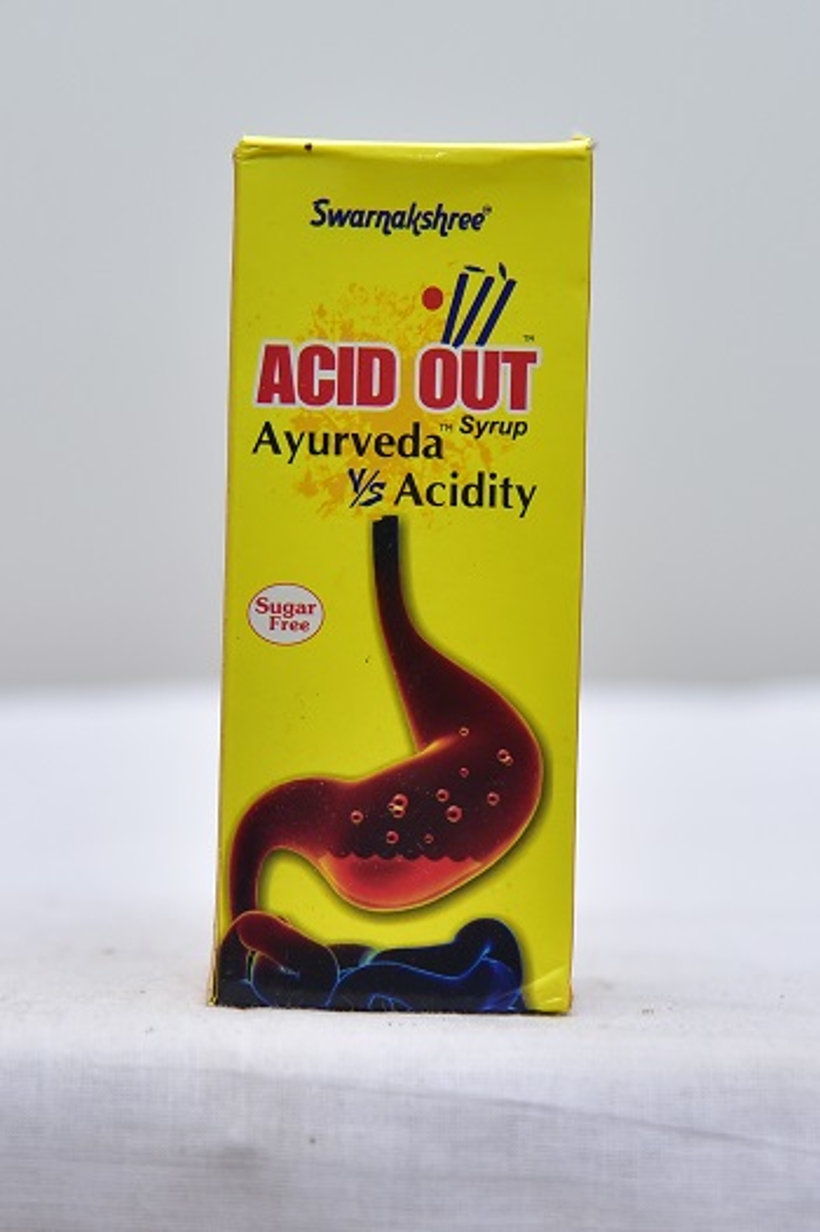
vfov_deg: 20.8
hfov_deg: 13.9
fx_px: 3352
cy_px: 616
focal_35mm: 98
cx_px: 410
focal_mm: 98
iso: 1600
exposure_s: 1/125
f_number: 4
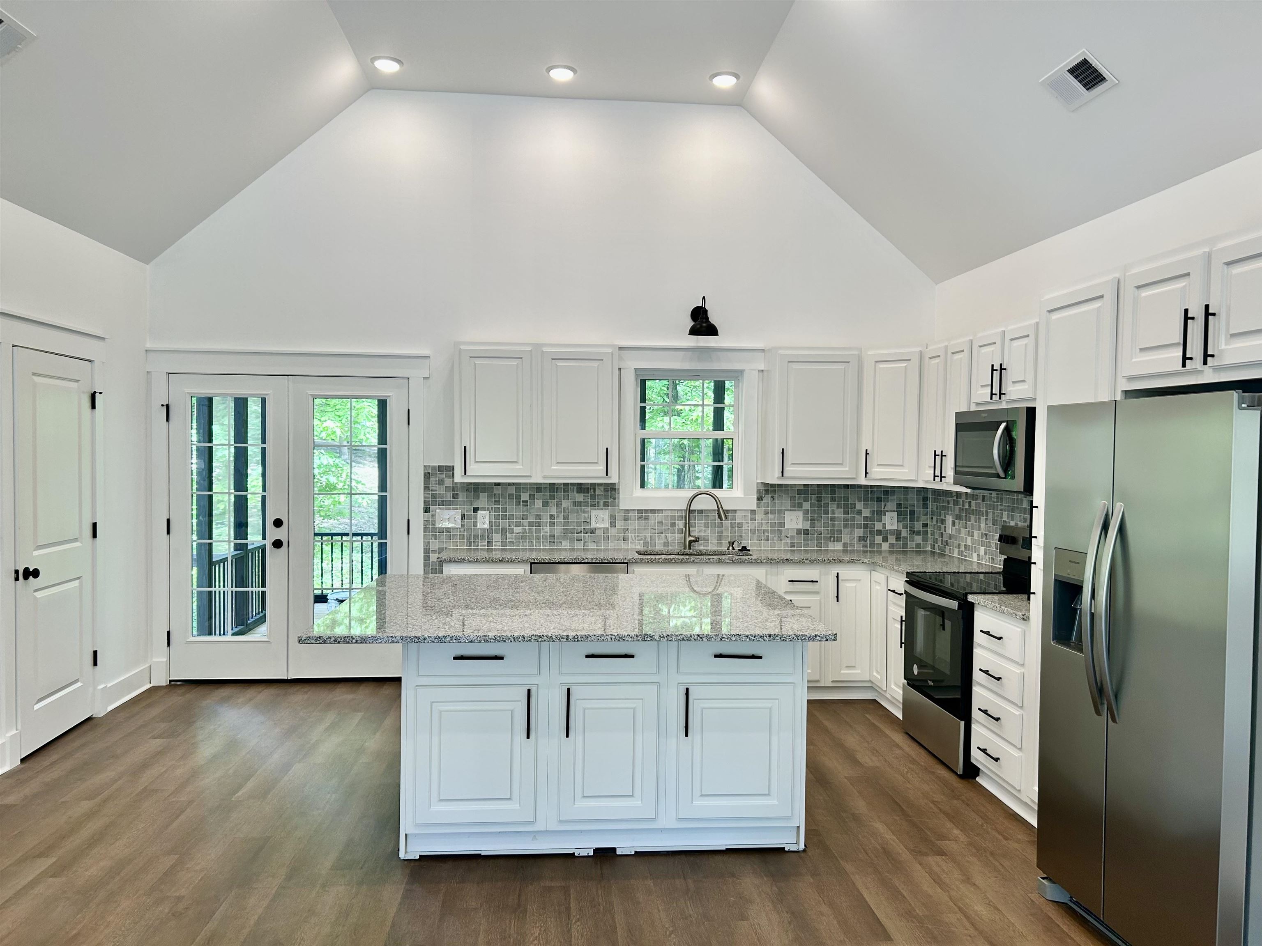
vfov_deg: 53.1
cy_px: 473
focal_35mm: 26
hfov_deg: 67.3
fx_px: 948
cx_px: 631
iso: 64
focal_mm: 5.7
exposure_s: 1/120
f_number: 1.5
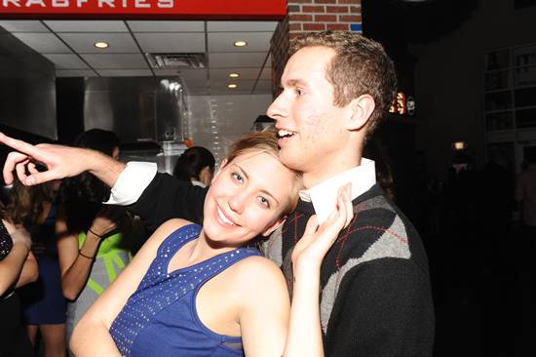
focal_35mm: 32
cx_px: 268
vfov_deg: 41.1
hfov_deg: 58.7
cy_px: 178
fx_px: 476
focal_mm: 32
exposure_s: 1/250
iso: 1600
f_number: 8
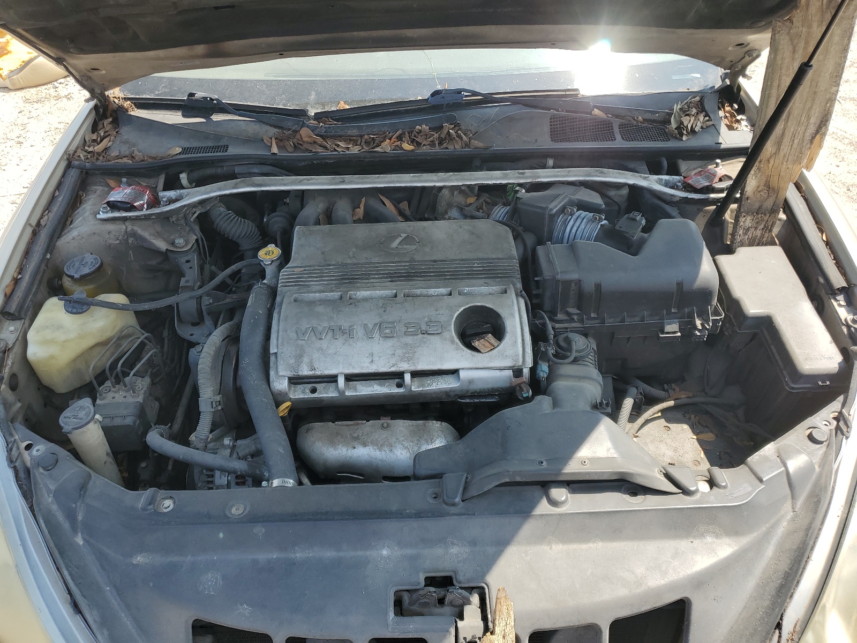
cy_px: 322
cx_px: 428
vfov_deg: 53.1
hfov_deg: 67.3
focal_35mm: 26
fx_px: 644
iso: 50
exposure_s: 1/1111
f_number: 1.5
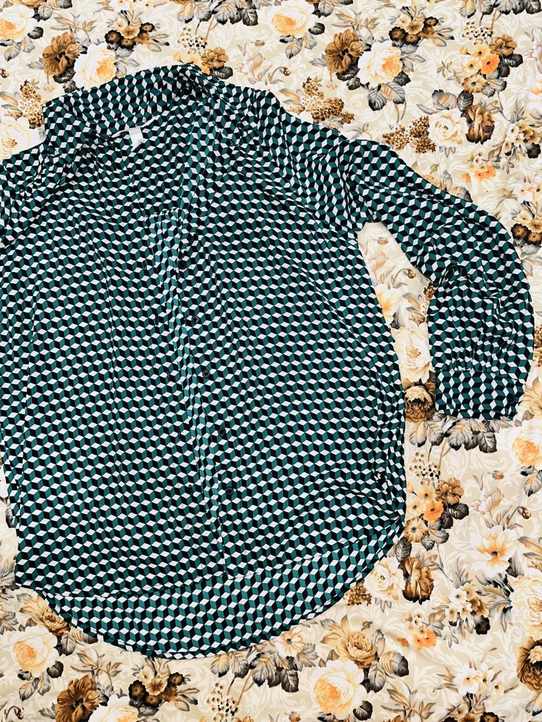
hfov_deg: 53.1
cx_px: 271
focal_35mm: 26
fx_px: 543
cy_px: 361
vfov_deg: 67.3
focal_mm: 5.1
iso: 40
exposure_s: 1/33
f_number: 1.6
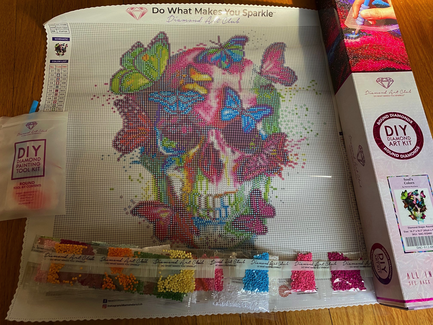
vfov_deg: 53.1
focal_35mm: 26
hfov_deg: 67.3
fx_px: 325
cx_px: 216
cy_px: 162
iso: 125
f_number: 1.8
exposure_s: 1/60
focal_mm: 4.25
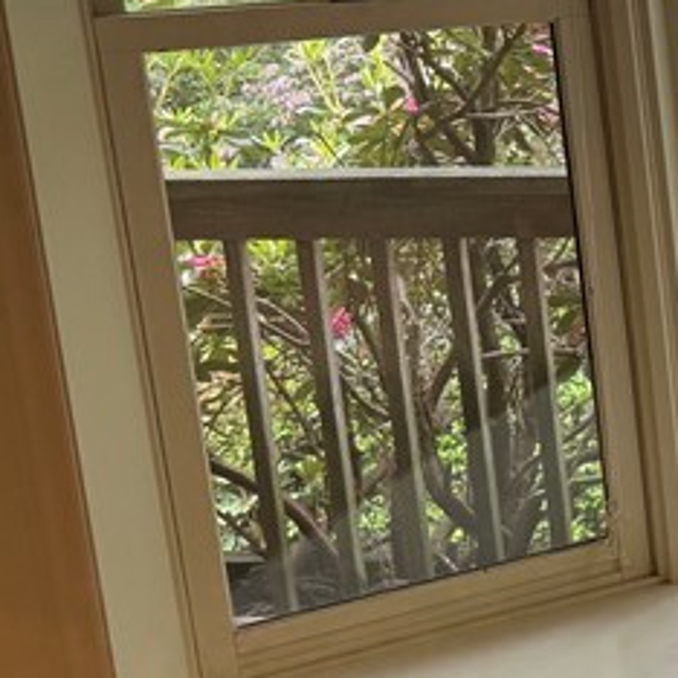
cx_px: 1266
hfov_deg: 15.6
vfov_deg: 18.7
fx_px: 2061
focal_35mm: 93
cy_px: 371
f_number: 1.78
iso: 64
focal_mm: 6.76
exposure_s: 1/120
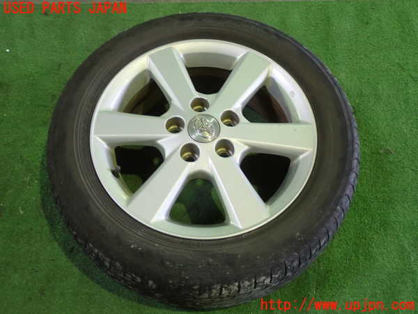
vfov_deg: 32.9
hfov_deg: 42.9
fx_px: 531
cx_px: 209
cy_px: 157
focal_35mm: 44
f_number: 2.9
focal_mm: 7.84
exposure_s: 1/20
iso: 800
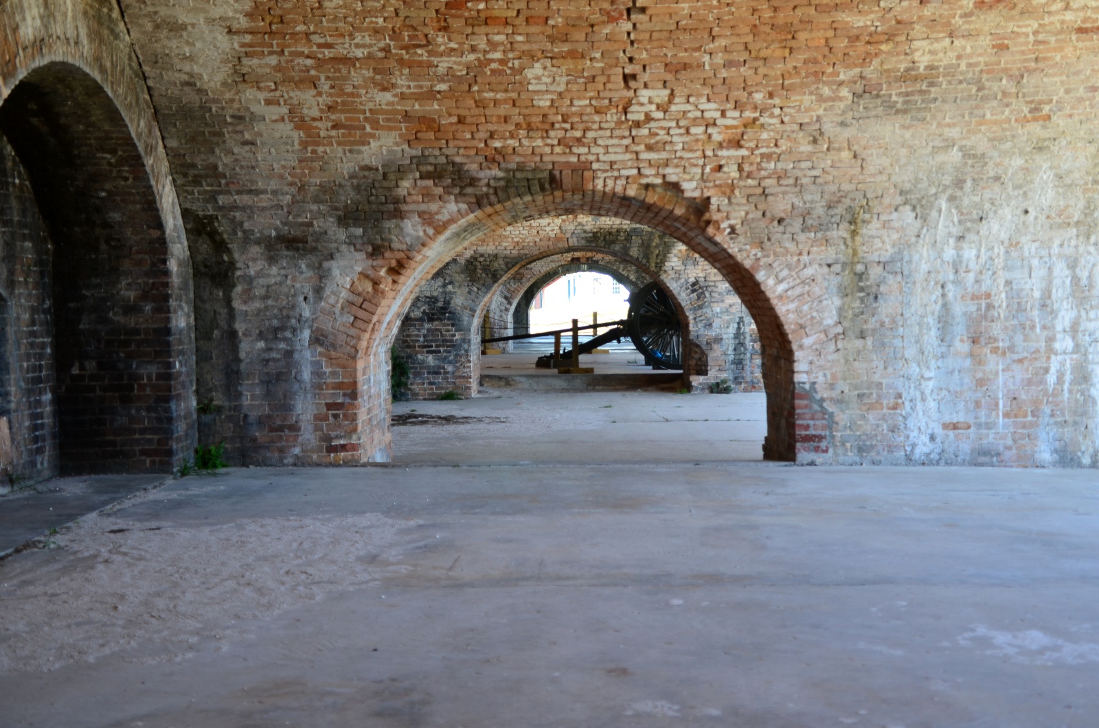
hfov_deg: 37.9
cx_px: 550
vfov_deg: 25.6
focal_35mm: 52
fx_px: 1599
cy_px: 364
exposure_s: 1/80
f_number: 4
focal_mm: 35
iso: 100
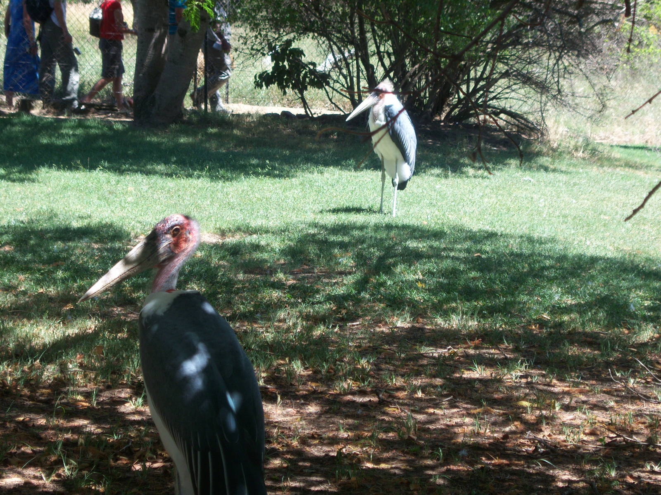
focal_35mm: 108
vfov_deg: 13.7
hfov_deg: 18.2
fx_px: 2062
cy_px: 248
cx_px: 330
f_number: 4.9
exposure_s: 1/125
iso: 80
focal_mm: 22.5
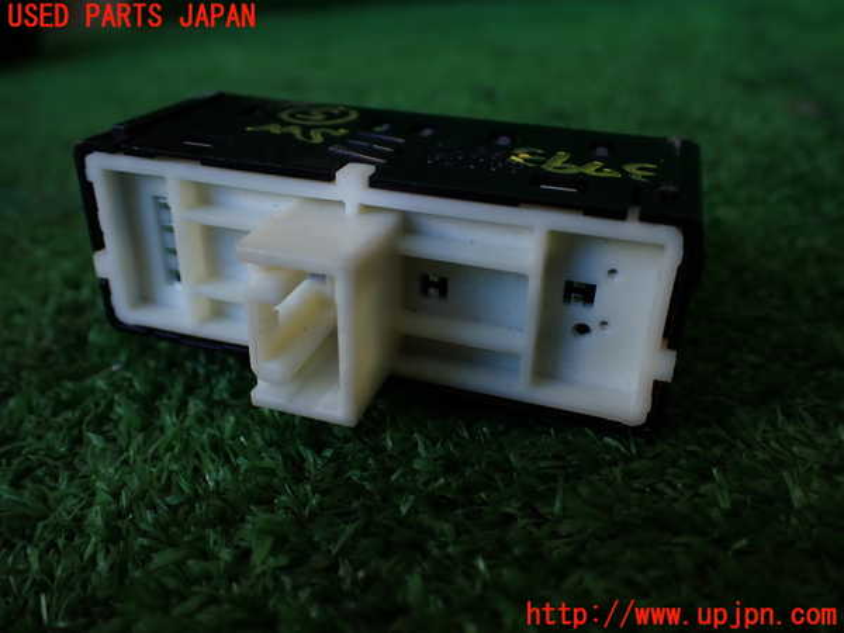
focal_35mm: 30
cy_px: 316
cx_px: 422
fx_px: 731
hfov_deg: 60.0
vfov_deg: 46.8
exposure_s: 1/125
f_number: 2.3
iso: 125
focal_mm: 5.4
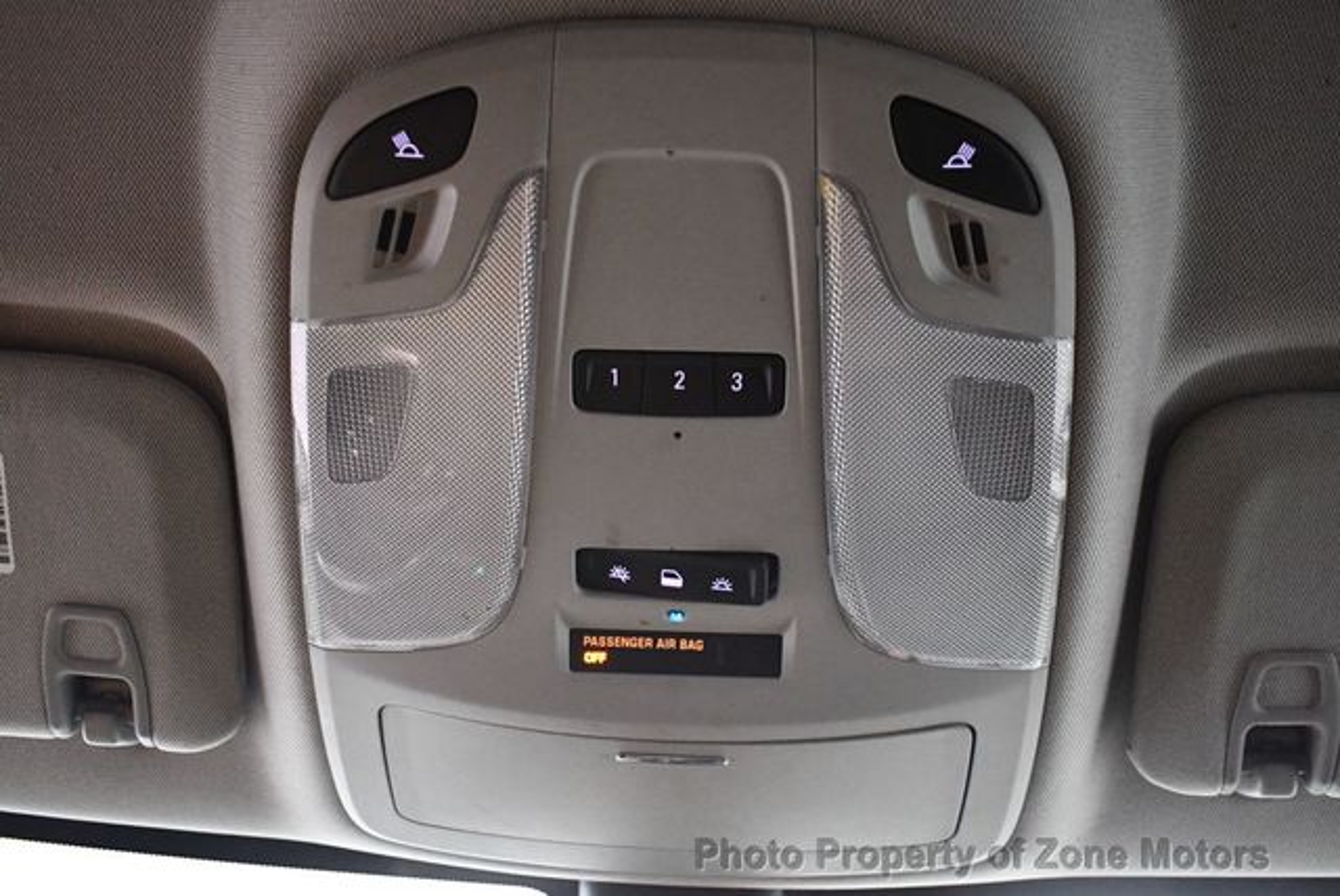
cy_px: 448
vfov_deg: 36.9
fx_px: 1341
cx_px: 670
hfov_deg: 53.1
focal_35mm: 36
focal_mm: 18
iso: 4500
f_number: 3.5
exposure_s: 1/60
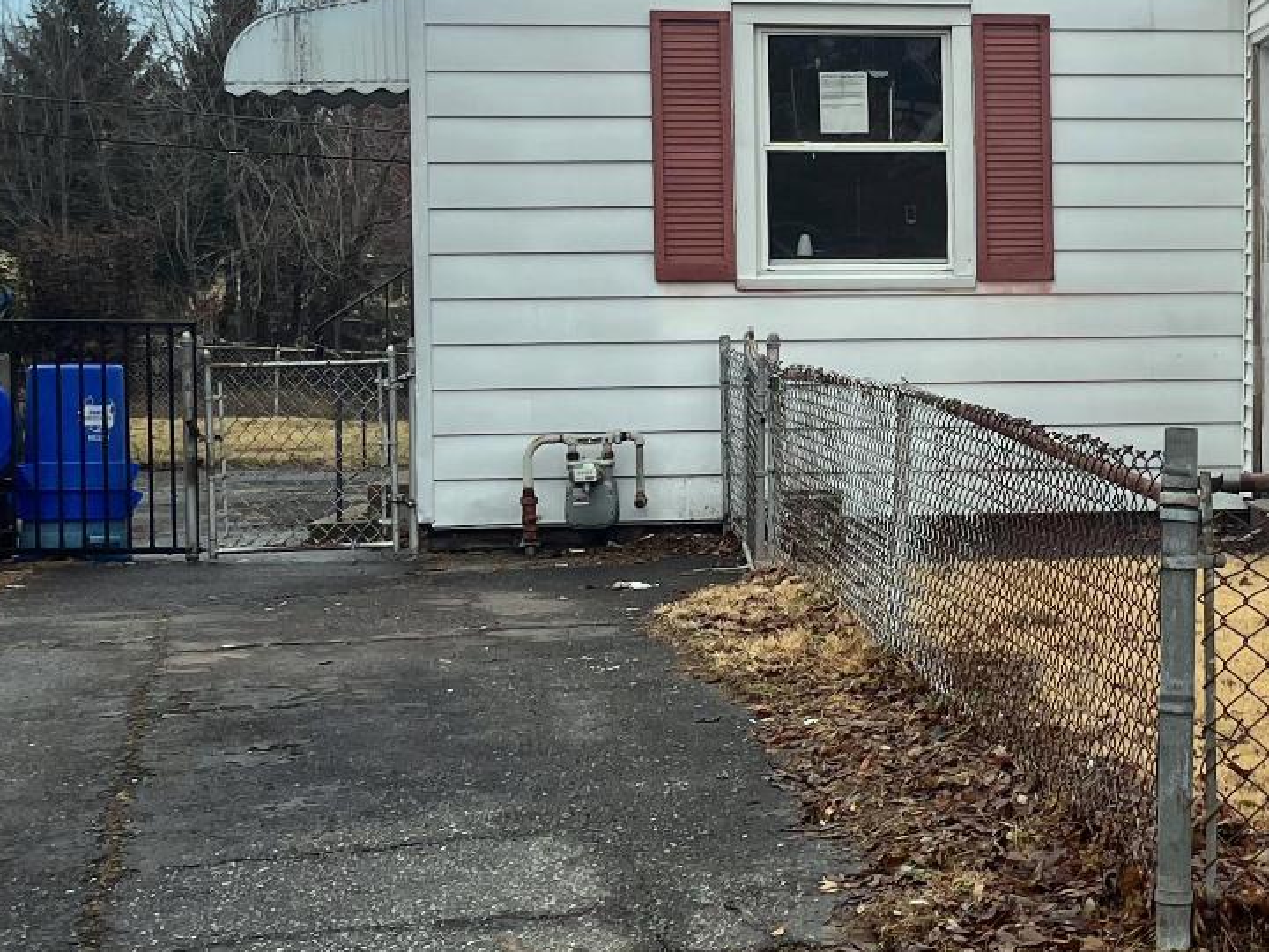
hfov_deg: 25.1
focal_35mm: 74
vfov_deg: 19.9
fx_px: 2713
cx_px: 1255
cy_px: 351
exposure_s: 1/491
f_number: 1.6
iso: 50
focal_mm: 5.1
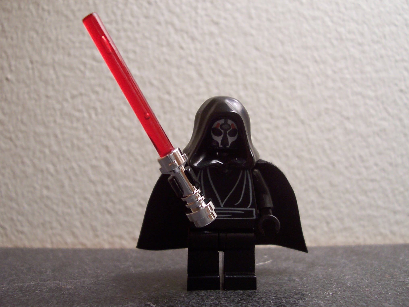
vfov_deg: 38.7
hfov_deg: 50.1
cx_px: 204
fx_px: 437
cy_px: 154
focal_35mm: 37
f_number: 2.8
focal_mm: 5.6
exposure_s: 1/30
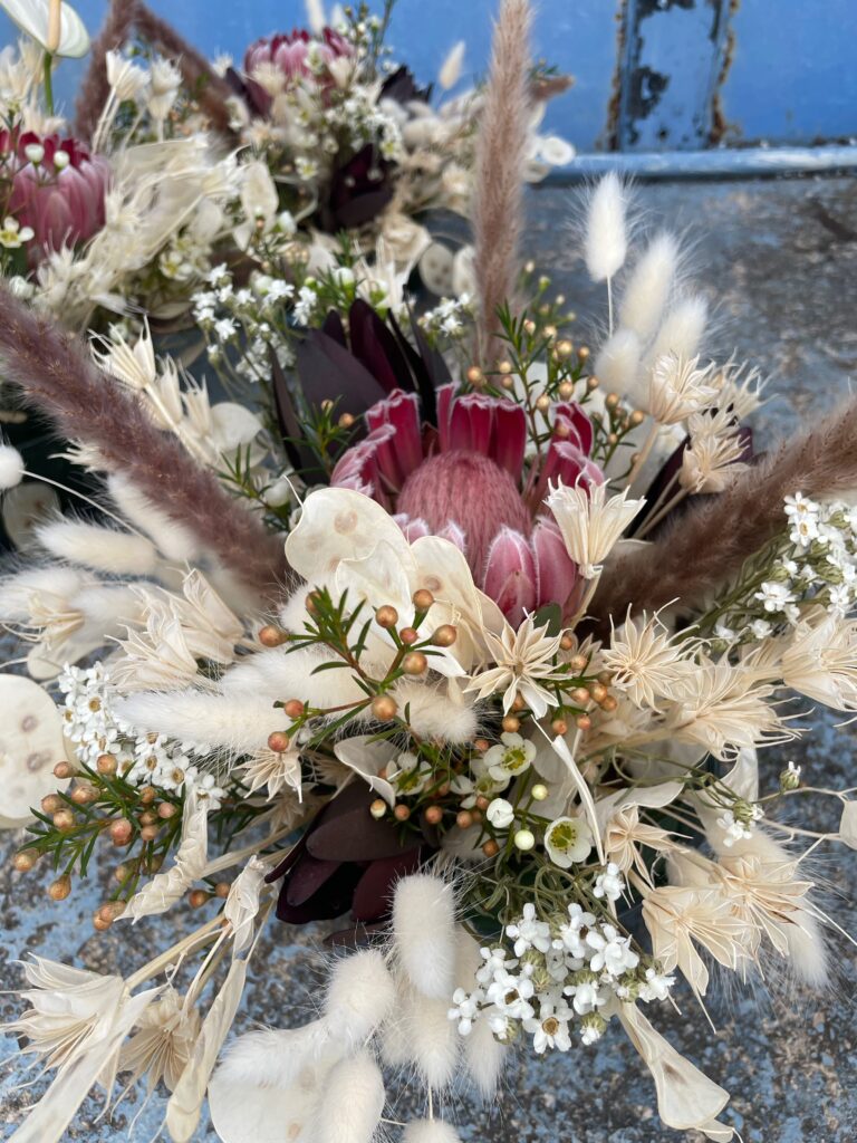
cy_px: 572
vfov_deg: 67.3
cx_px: 428
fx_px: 858
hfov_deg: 53.1
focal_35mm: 26
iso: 32
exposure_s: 1/1024
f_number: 1.6
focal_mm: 4.2
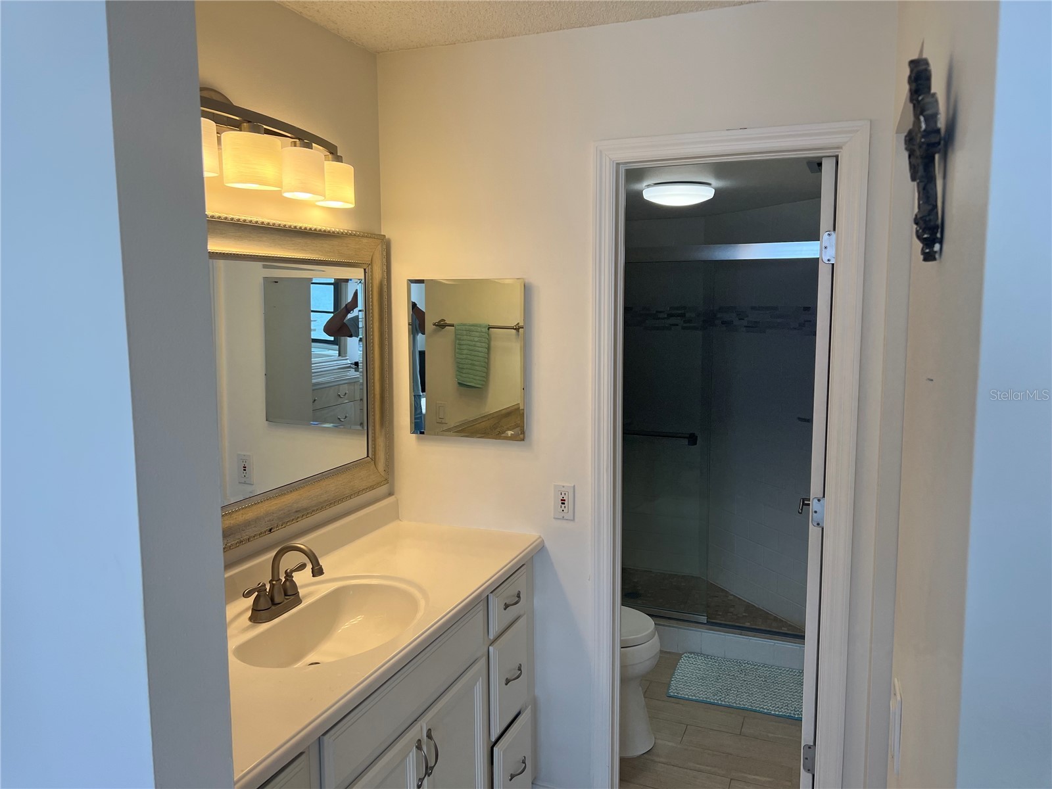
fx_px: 790
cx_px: 526
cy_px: 394
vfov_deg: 53.1
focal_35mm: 26
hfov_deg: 67.3
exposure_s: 1/205
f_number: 1.5
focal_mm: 5.7
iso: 40
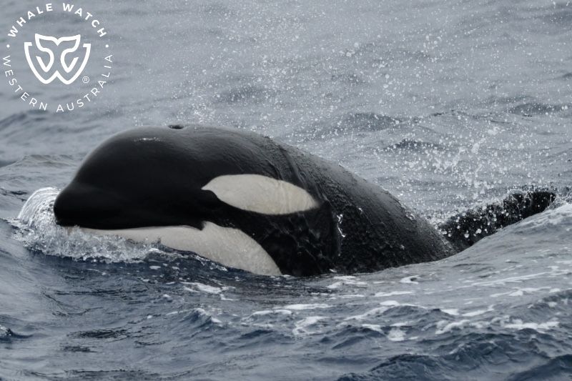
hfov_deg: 10.8
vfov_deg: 7.2
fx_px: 3018
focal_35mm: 190
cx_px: 286
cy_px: 190
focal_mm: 190
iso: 800
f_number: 5.6
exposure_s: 1/8000
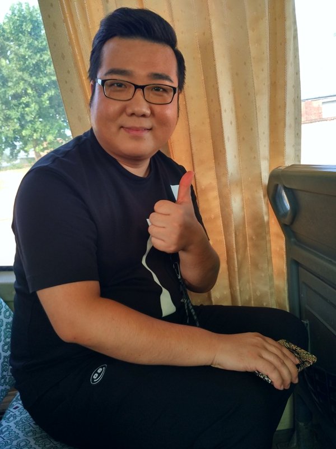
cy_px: 224
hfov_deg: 46.8
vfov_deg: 60.0
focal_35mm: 30
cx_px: 168
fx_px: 388
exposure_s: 1/100
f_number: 2
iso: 190
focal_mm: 4.12
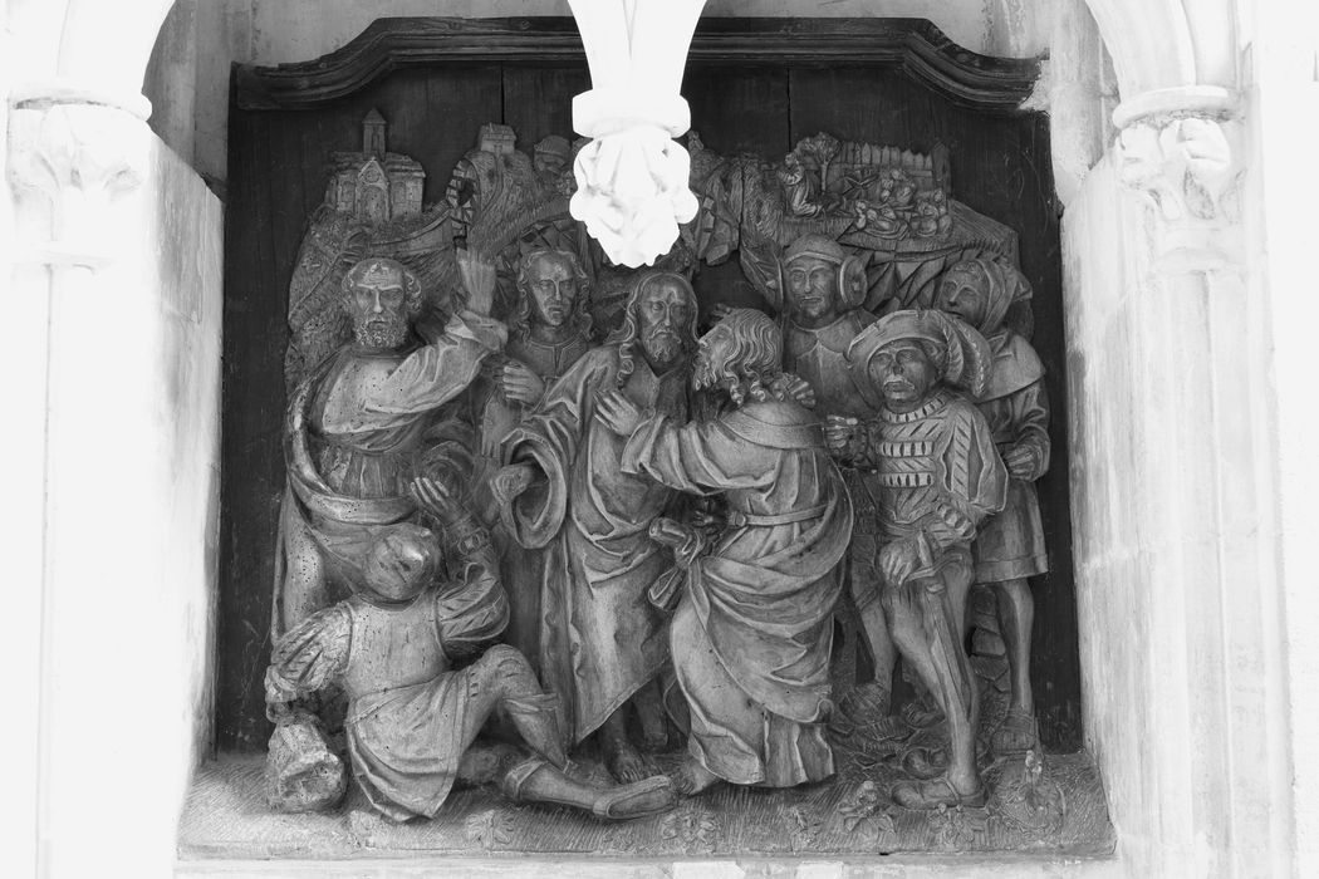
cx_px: 660
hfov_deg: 39.6
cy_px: 440
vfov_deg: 27.0
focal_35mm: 50
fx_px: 1832
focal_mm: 50
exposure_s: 5
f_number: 9
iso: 64
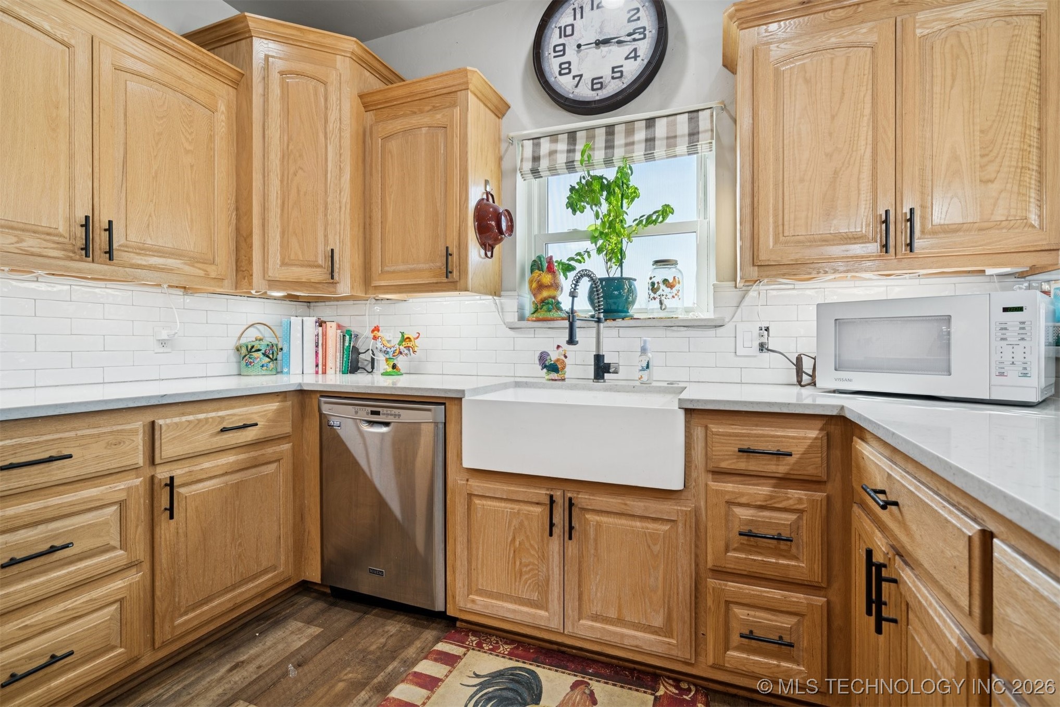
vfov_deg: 73.8
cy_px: 354
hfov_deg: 96.7
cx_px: 530
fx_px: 471
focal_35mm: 16
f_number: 7.1
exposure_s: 1/30
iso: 200
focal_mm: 16
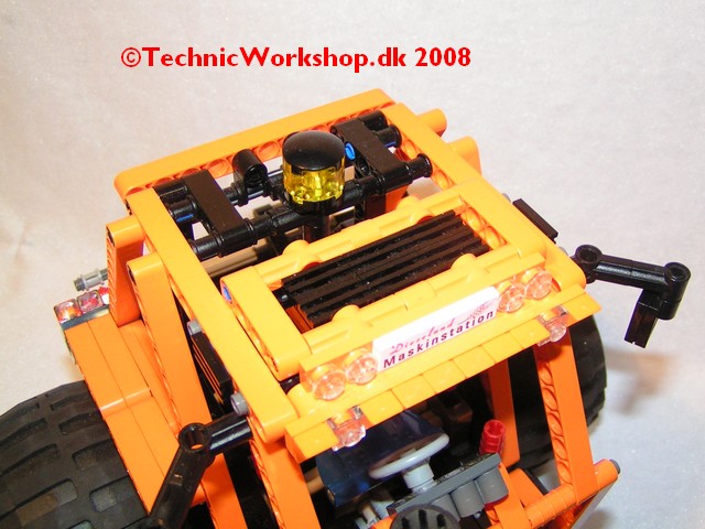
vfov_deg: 37.7
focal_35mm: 38
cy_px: 264
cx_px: 352
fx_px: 774
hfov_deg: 49.0
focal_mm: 5.8
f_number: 2.8
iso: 160
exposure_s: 1/40
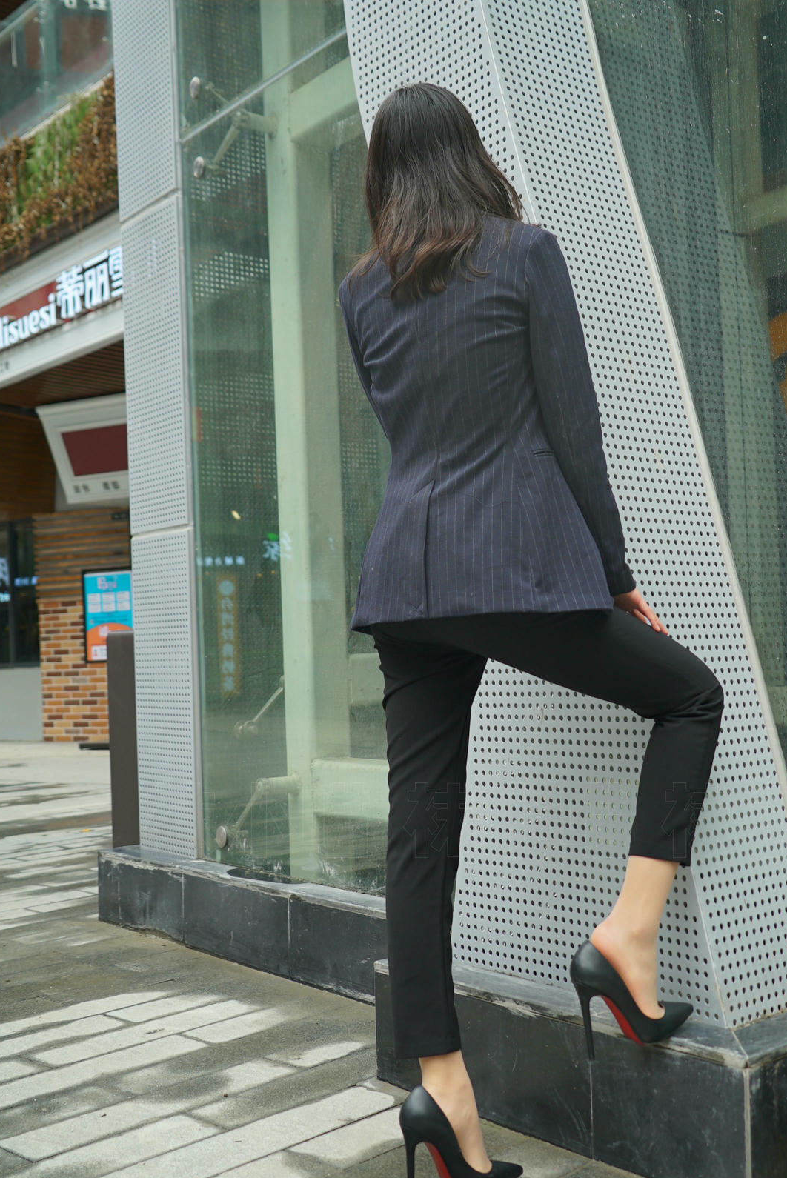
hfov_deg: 33.2
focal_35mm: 40
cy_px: 613
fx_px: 1310
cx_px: 515
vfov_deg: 48.4
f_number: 4
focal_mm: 30
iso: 100
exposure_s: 1/100
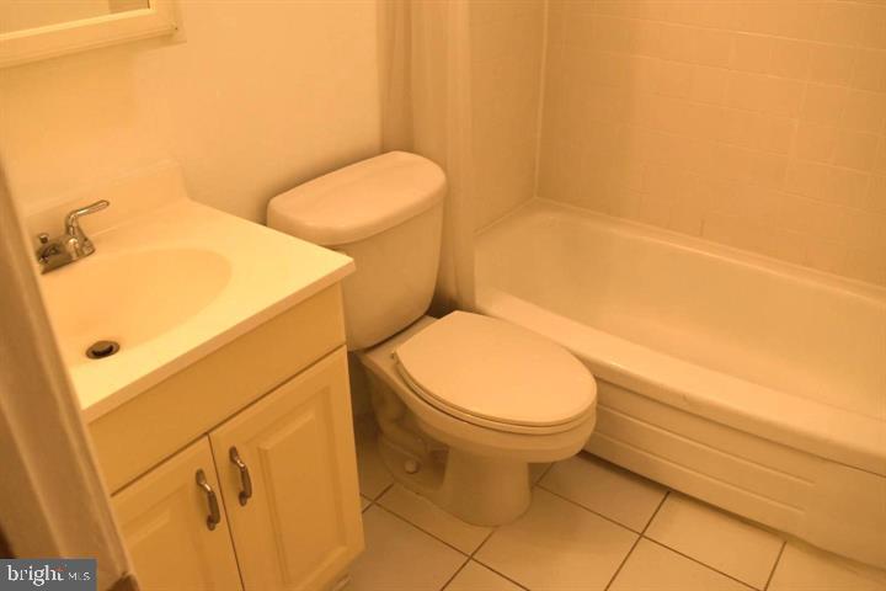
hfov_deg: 61.9
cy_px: 296
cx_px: 443
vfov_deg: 43.6
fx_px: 738
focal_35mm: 30
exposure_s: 1/125
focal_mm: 20
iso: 400
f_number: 5.6
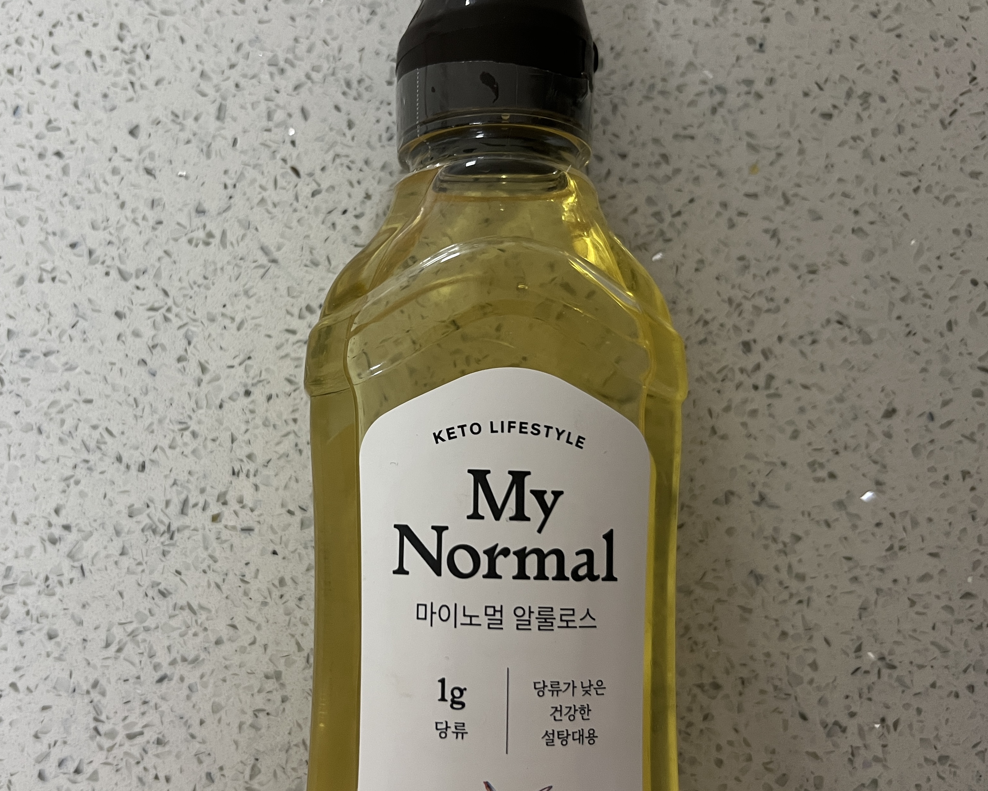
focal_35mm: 28
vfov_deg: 51.5
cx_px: 495
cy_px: 396
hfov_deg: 62.2
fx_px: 819
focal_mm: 5.7
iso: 200
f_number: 1.5
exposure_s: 1/60
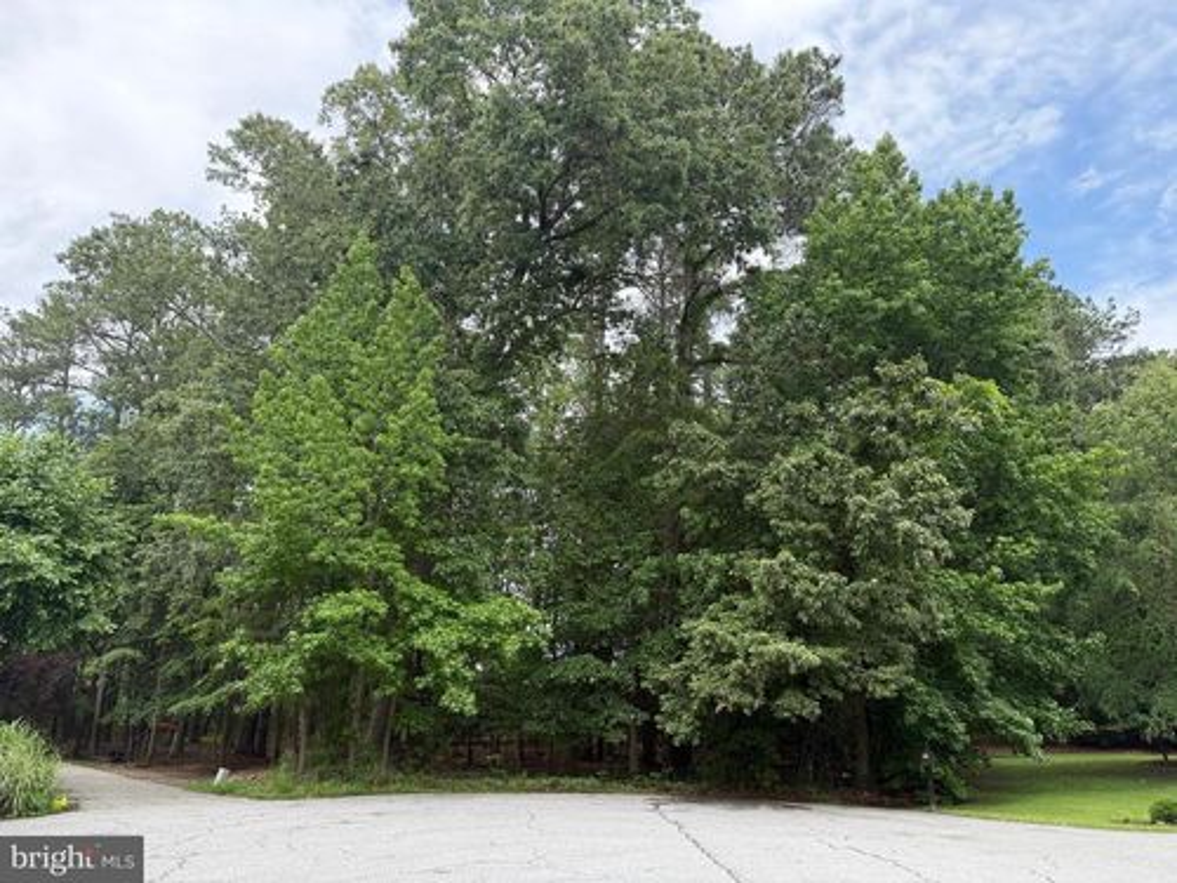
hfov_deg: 71.6
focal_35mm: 24
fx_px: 816
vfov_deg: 56.8
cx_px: 588
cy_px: 442
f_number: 1.78
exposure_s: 1/1060
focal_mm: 6.76
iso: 100
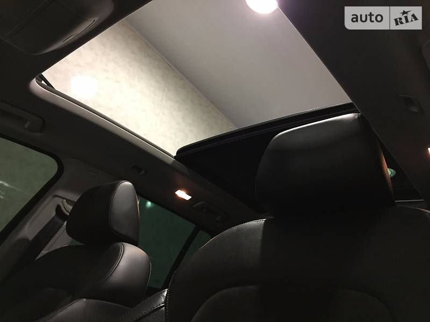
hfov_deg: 61.7
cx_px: 215
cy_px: 161
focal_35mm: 29
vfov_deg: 48.2
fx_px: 360
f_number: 2.2
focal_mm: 4.2
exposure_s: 1/20
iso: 250
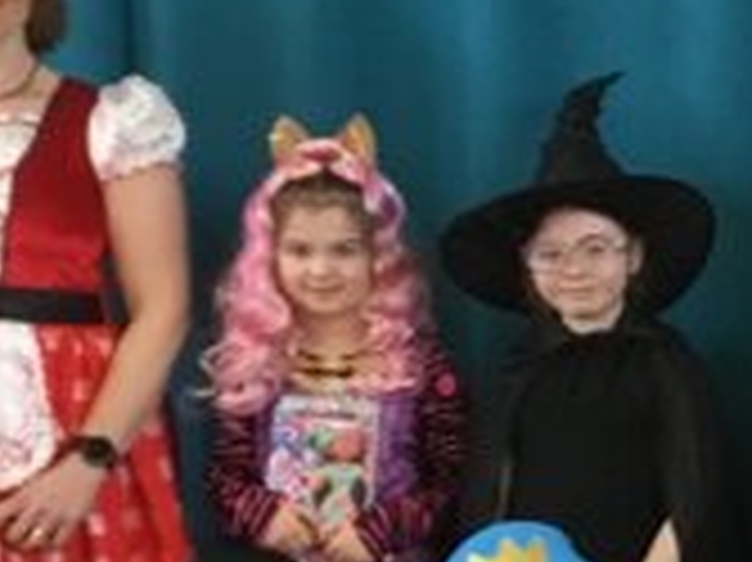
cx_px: 1391
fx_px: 2909
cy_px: 387
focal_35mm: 134
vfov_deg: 11.0
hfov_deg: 13.2
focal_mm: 3.3
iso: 64
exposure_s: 1/33
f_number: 2.4
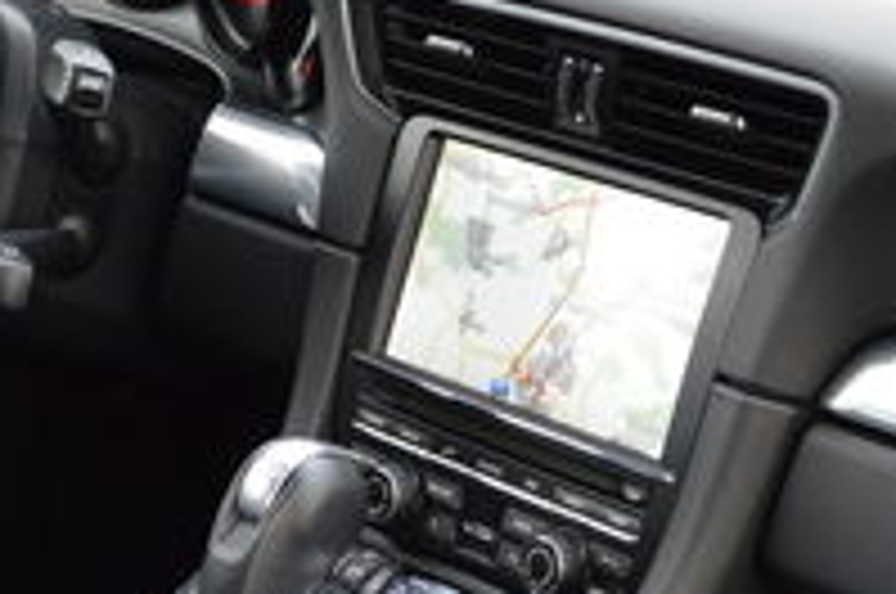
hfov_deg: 17.2
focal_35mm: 116
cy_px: 477
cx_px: -45
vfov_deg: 11.7
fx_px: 2882
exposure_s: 1/100
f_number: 5
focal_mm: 20
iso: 400
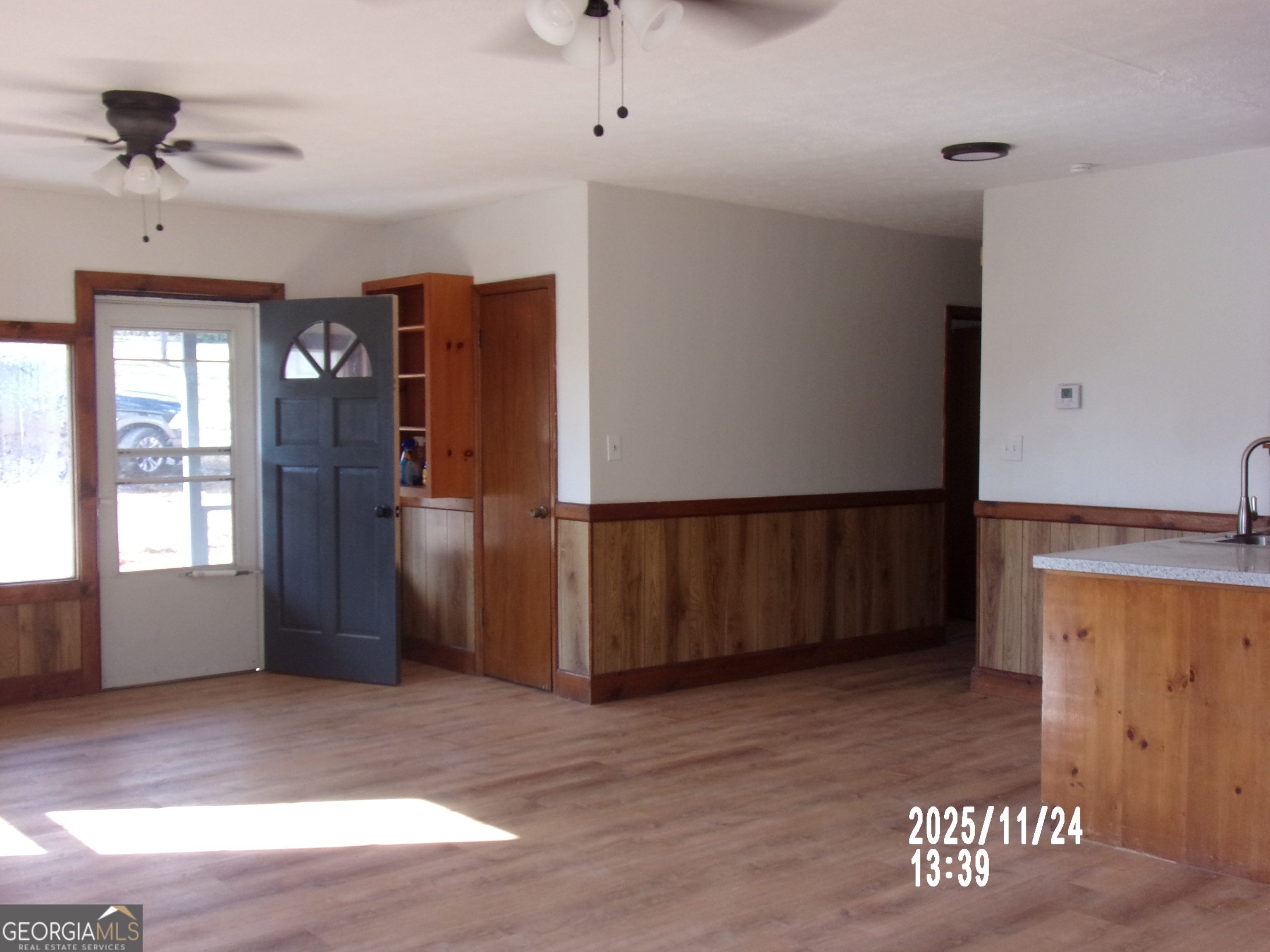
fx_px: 1211
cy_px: 476
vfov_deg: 42.9
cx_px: 635
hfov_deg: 55.4
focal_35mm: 33
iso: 95
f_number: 3.7
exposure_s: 1/34
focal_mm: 5.9
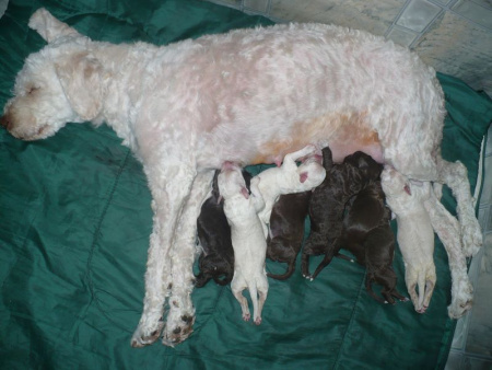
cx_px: 246
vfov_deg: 38.7
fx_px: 526
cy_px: 185
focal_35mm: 37
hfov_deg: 50.1
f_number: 2.8
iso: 100
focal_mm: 6.1
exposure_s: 1/30
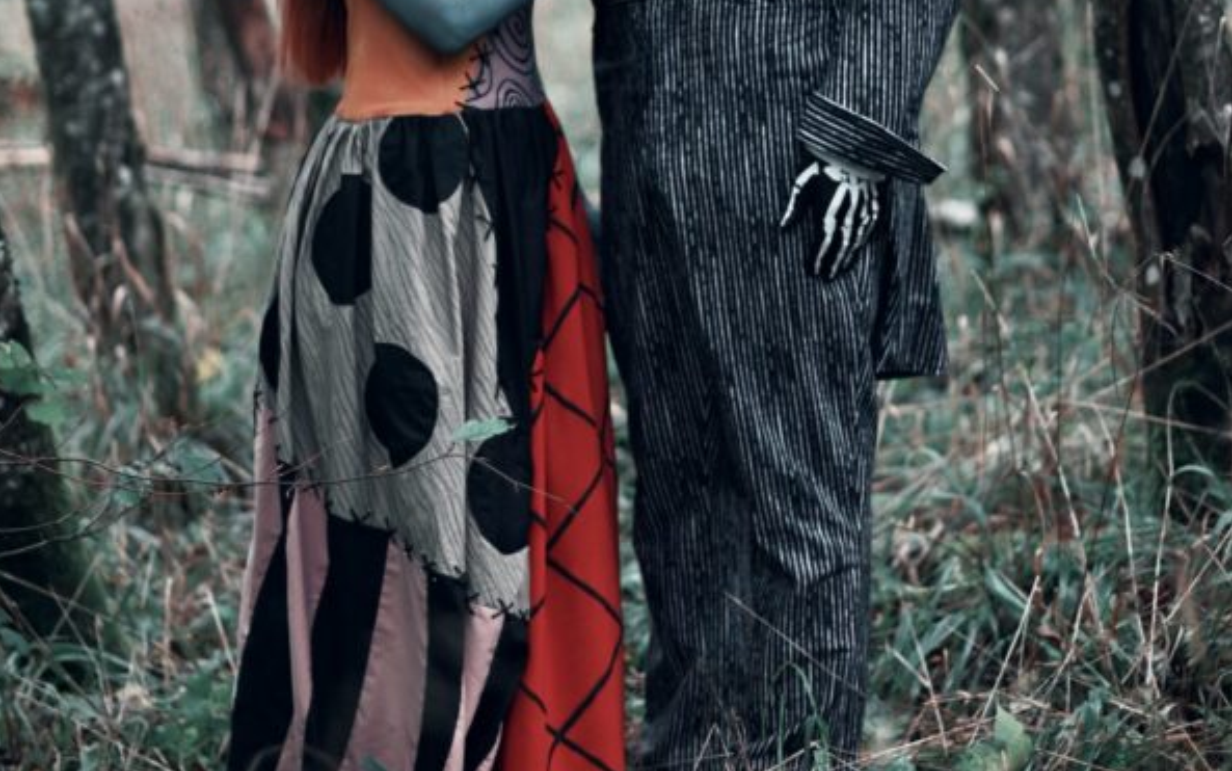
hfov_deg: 18.0
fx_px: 3896
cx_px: 611
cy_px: 114
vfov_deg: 11.2
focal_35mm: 116
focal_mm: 50
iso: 160
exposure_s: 1/640
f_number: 1.4
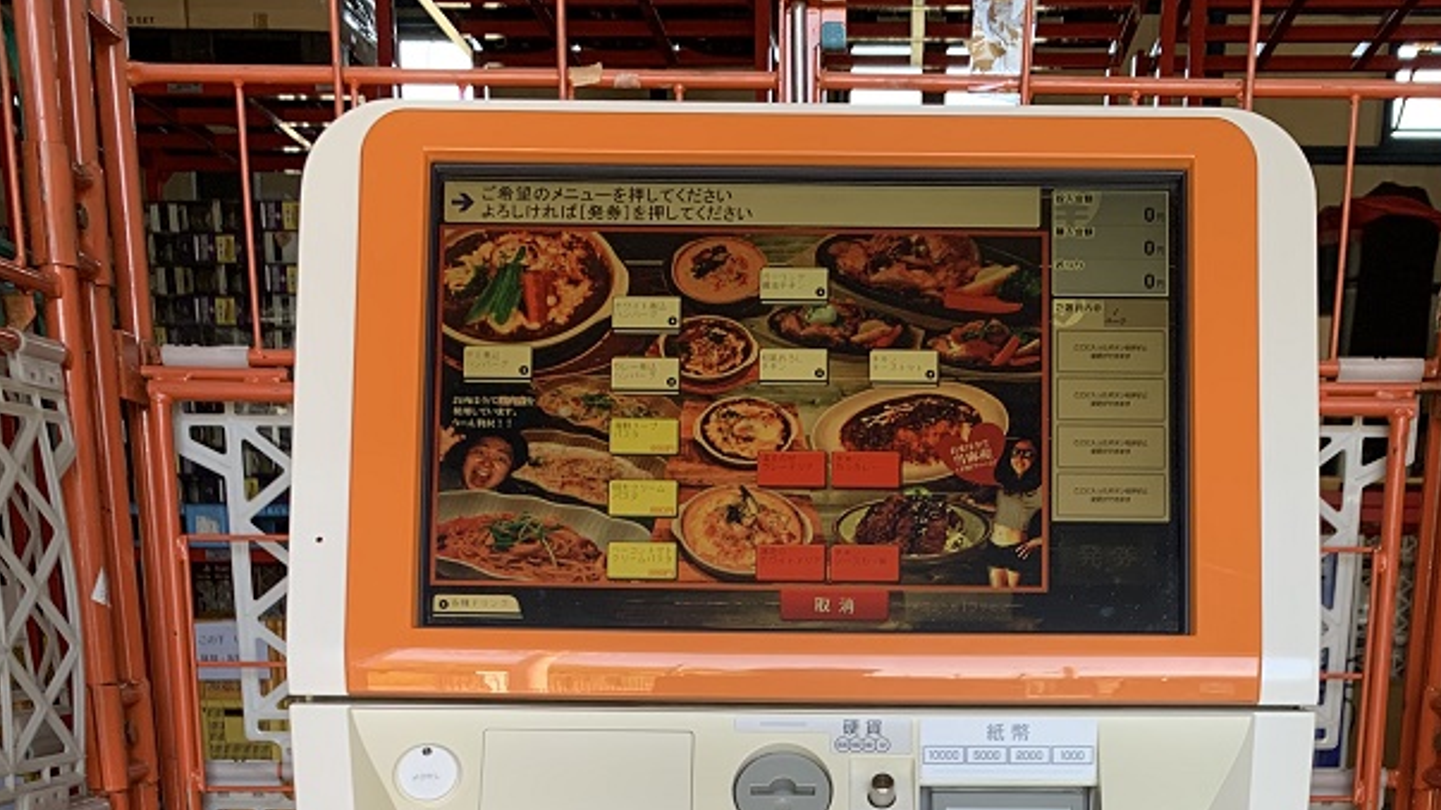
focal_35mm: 46
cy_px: 1125
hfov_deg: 44.5
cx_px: 816
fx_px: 1757
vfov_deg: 22.5
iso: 50
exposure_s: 1/121
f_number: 1.8
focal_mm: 4.25
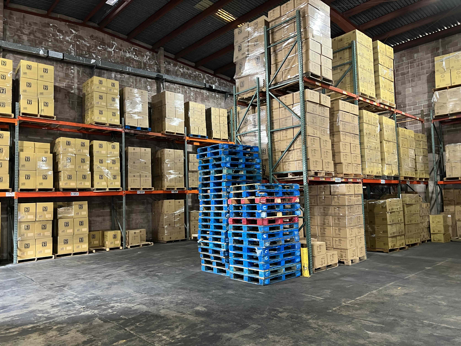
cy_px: 173
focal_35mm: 26
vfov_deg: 53.1
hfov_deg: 67.3
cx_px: 230
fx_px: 346
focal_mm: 5.7
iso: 500
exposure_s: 1/52
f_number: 1.5
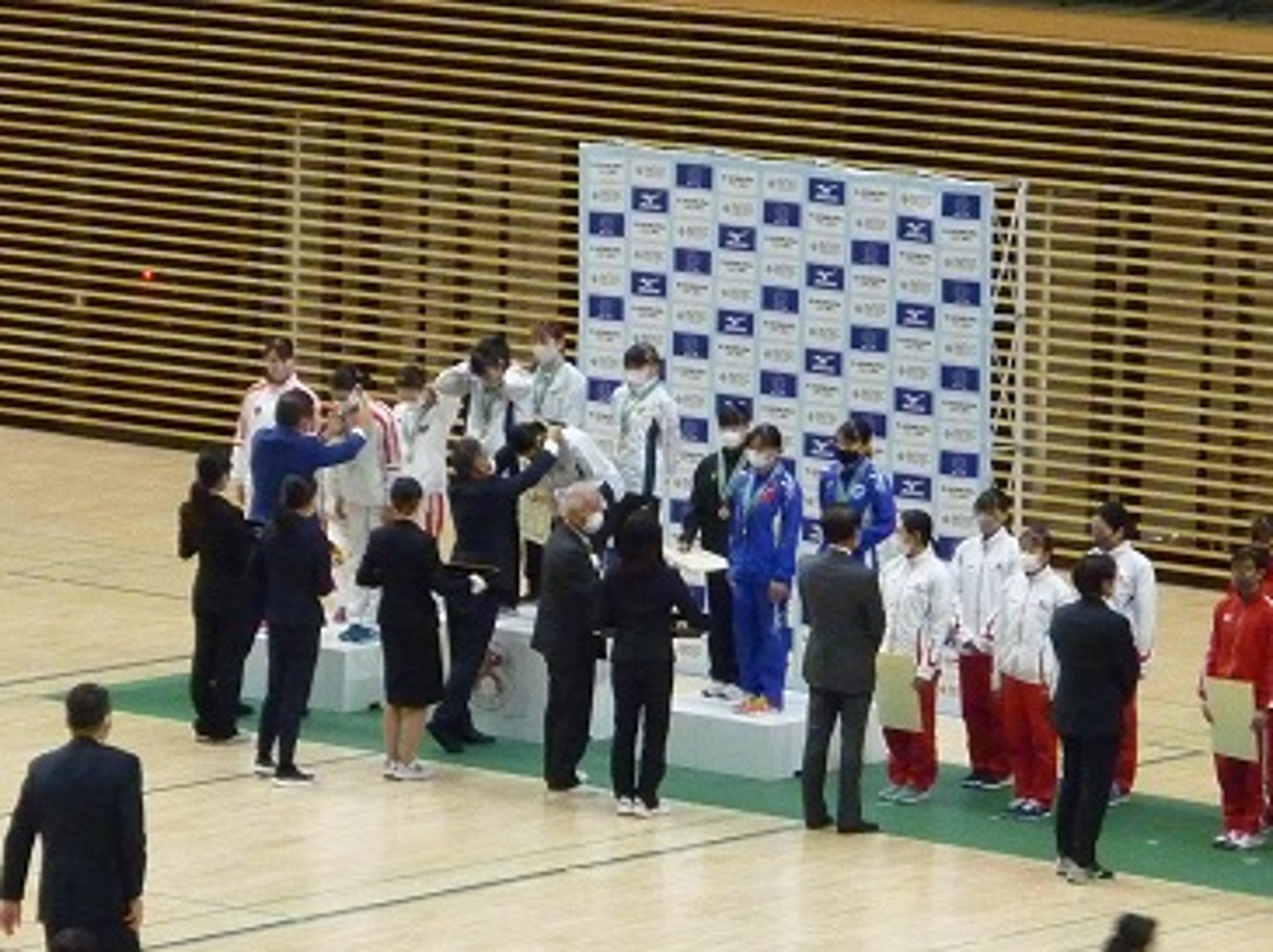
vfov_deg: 6.3
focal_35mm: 237
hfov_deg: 8.4
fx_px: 8707
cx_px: 636
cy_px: 476
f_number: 5.9
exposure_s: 1/60
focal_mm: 22
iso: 800
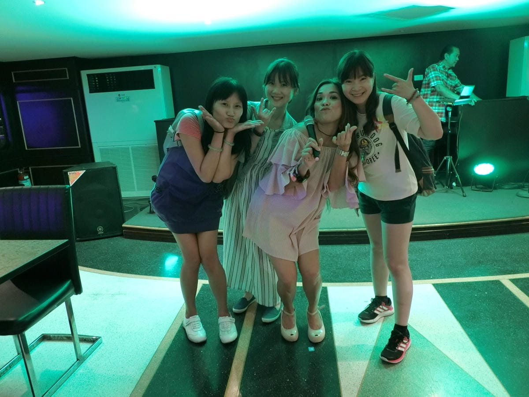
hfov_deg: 69.4
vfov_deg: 54.9
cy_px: 198
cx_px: 264
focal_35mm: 25
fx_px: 382
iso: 320
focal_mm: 5.4
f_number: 2.8
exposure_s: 1/8
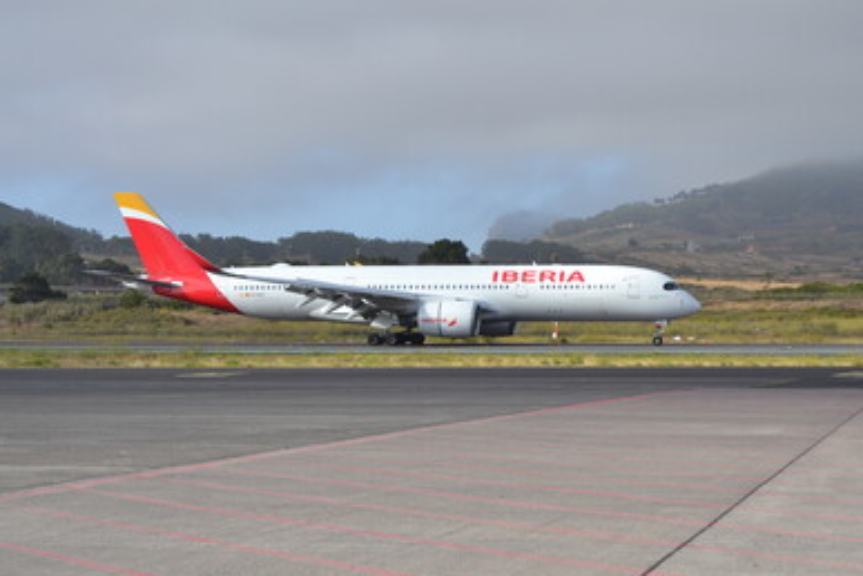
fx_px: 2146
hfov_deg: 22.7
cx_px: 439
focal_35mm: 90
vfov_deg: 15.3
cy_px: 272
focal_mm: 55
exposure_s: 1/250
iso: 100
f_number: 8
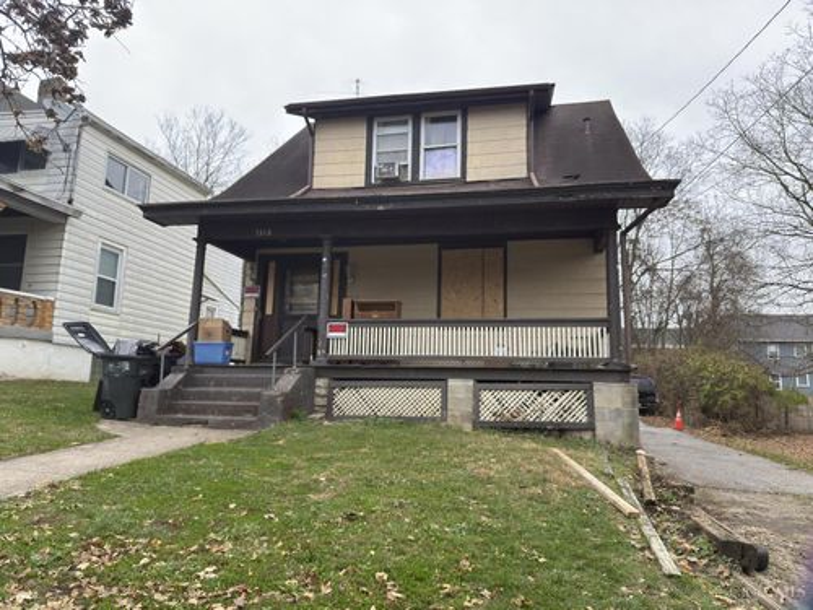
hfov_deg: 71.6
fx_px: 564
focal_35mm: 24
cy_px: 305
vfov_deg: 56.8
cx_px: 406
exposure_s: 1/310
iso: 80
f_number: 1.78
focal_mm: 6.76
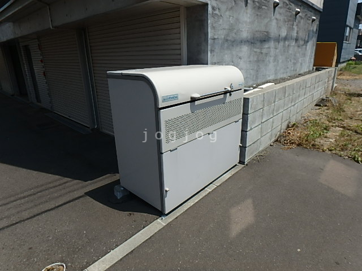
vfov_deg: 63.4
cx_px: 181
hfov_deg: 79.0
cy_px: 136
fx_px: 220
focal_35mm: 21
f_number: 6
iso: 125
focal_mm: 3.7
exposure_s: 1/640
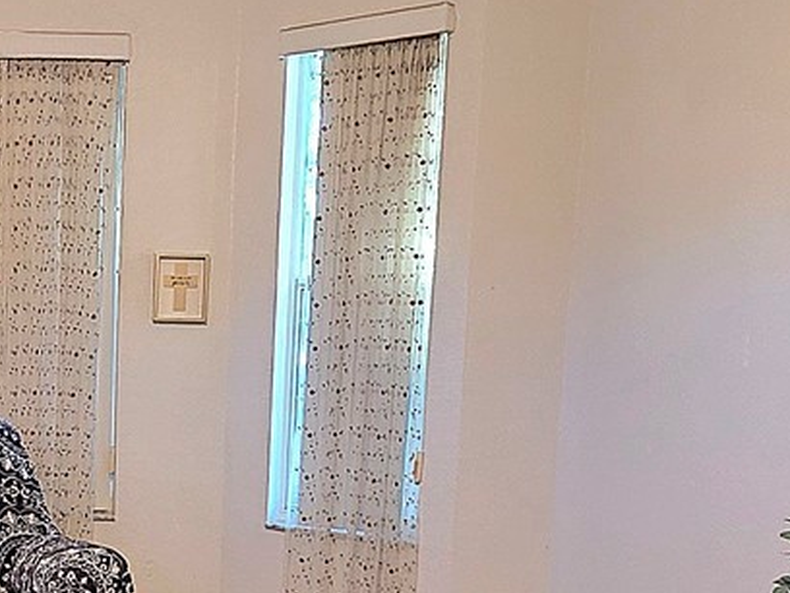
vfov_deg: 27.7
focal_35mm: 51
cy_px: 517
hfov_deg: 34.1
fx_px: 1164
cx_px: -2
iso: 250
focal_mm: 2.2
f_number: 1.9
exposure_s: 1/60.2
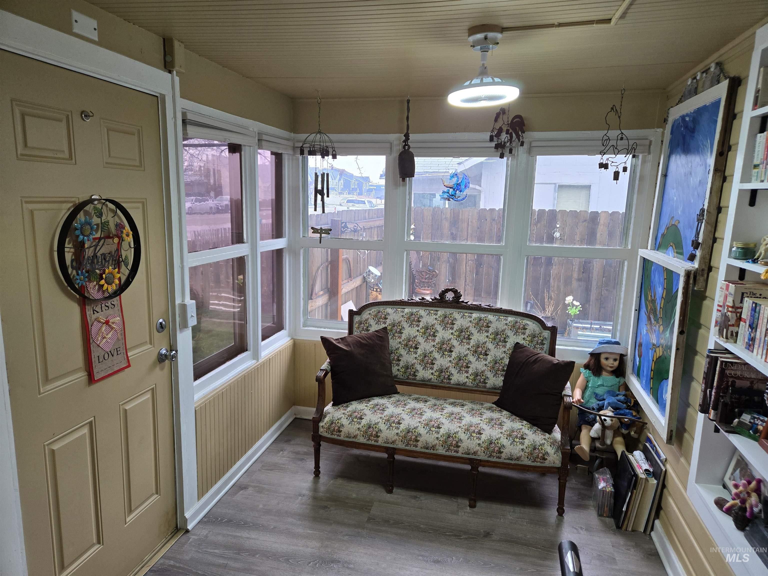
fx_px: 510
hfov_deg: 73.9
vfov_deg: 58.9
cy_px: 288
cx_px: 384
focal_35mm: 23
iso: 100
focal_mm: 5.4
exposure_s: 1/120
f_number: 1.8
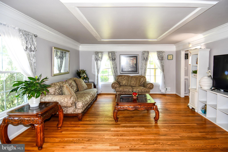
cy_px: 76
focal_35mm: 18
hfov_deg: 90.0
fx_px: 114
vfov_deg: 67.4
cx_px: 114
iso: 320
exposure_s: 1/60
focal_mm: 12
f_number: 4
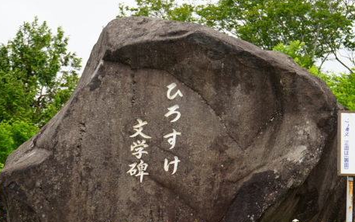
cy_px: 177
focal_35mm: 146
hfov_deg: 14.3
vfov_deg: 9.0
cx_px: 231
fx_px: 1412
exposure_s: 1/350
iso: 400
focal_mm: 55
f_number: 5.6
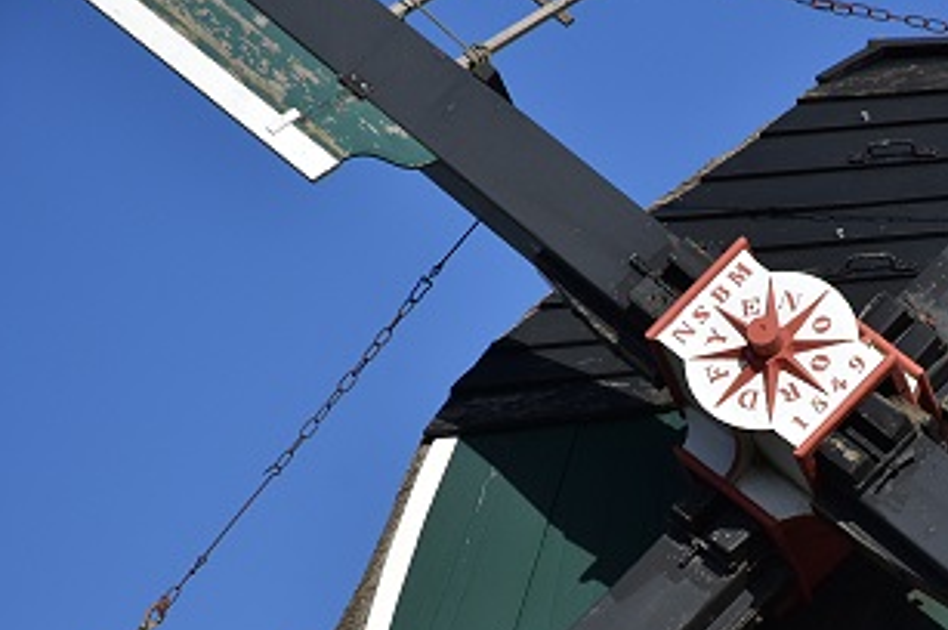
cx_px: 899
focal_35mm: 411
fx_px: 10811
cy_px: 497
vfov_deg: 3.3
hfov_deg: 5.0
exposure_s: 1/2000
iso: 200
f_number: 8
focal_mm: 140
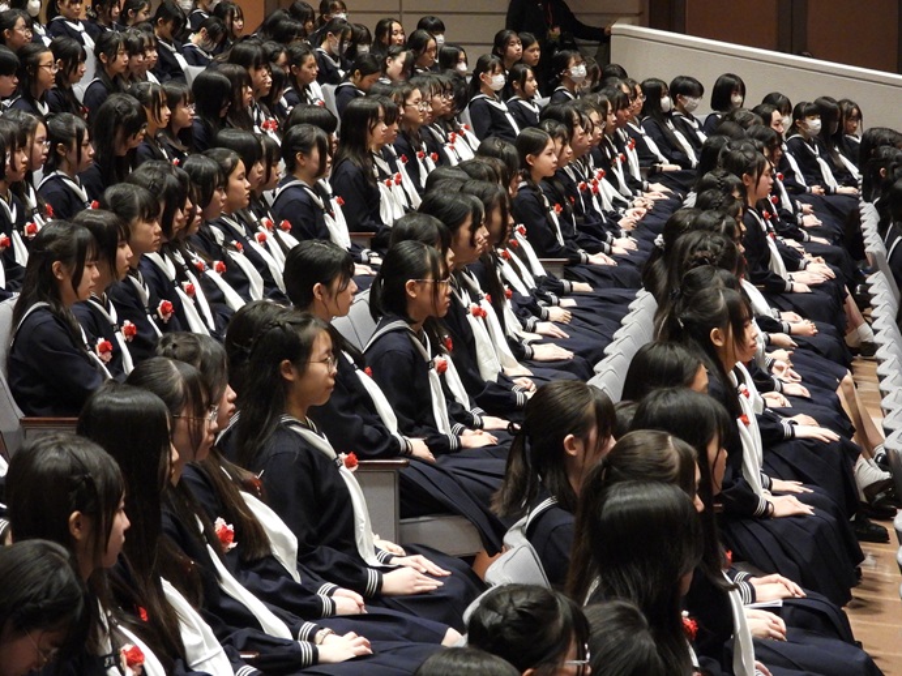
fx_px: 3517
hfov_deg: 14.6
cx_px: 451
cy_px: 338
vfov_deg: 11.0
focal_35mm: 135
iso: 1100
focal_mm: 24.1
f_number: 4
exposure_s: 1/30
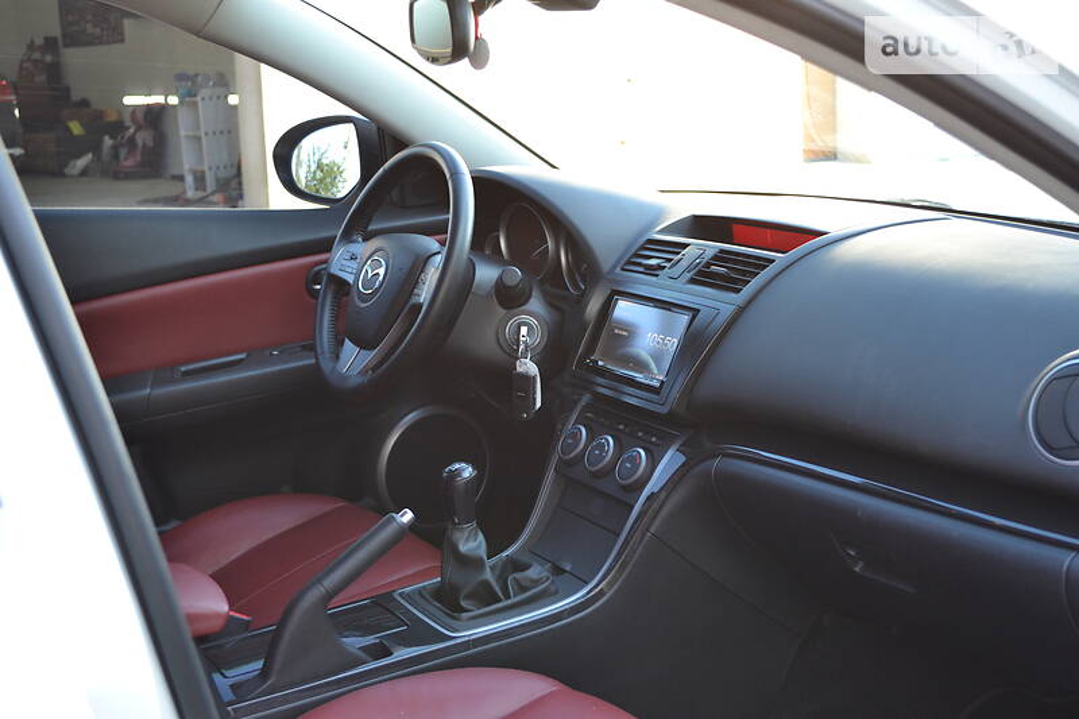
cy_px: 360
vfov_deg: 28.1
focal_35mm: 48
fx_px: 1438
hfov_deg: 41.1
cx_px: 540
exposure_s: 1/50
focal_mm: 32
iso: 400
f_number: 4.8
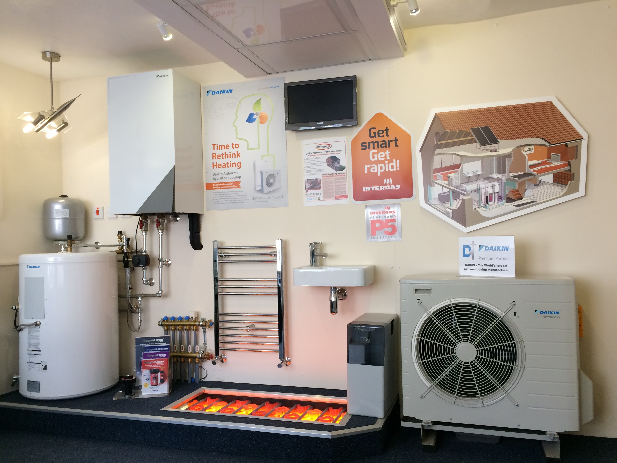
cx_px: 308
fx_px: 517
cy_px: 232
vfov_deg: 48.2
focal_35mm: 29
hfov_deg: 61.7
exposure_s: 1/33
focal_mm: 4.15
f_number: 2.2
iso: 50
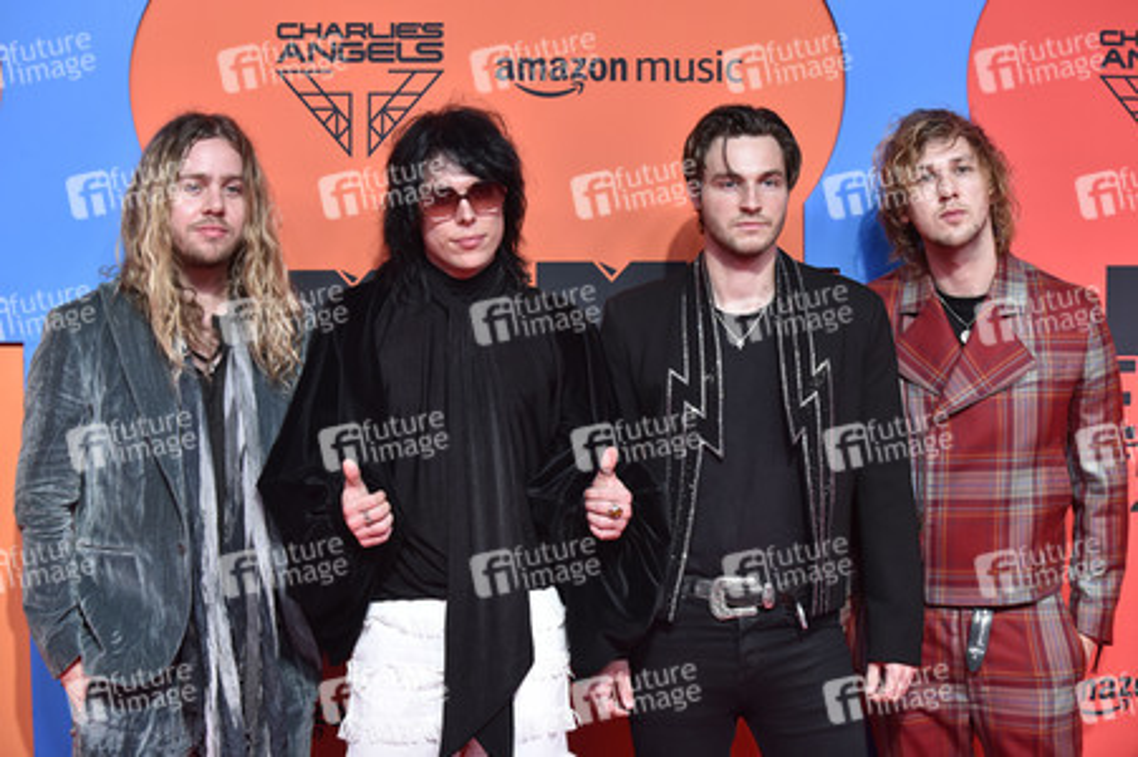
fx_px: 2527
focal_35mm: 80
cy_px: 378
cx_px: 569
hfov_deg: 25.4
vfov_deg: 17.0
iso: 2000
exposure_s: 1/250
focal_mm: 80
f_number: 3.5
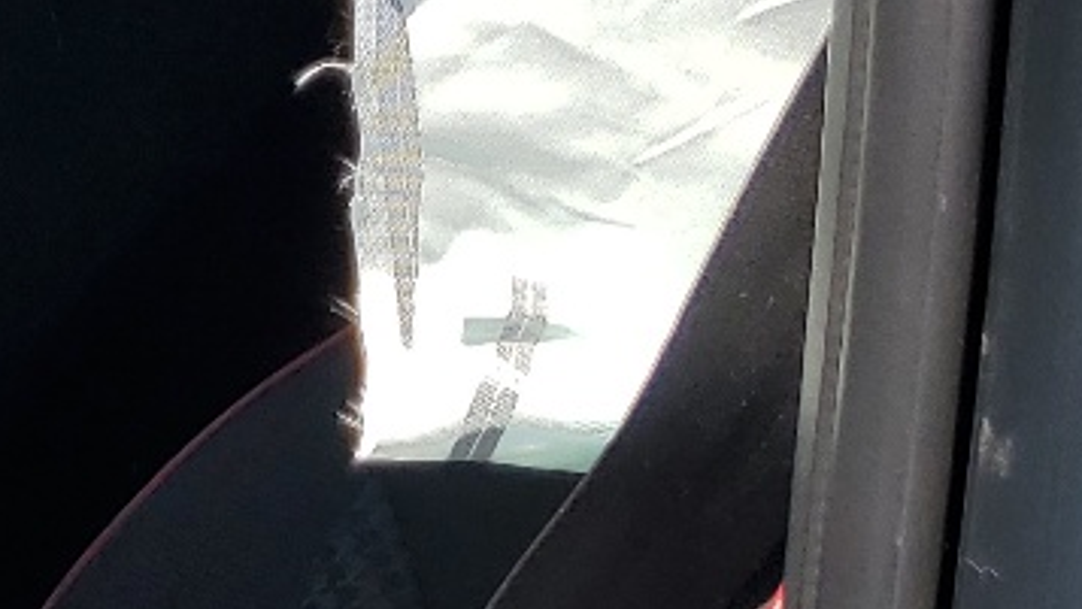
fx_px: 3644
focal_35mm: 127
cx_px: -1034
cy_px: 691
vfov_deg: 9.5
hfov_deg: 14.3
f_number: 1.5
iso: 50
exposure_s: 1/2500
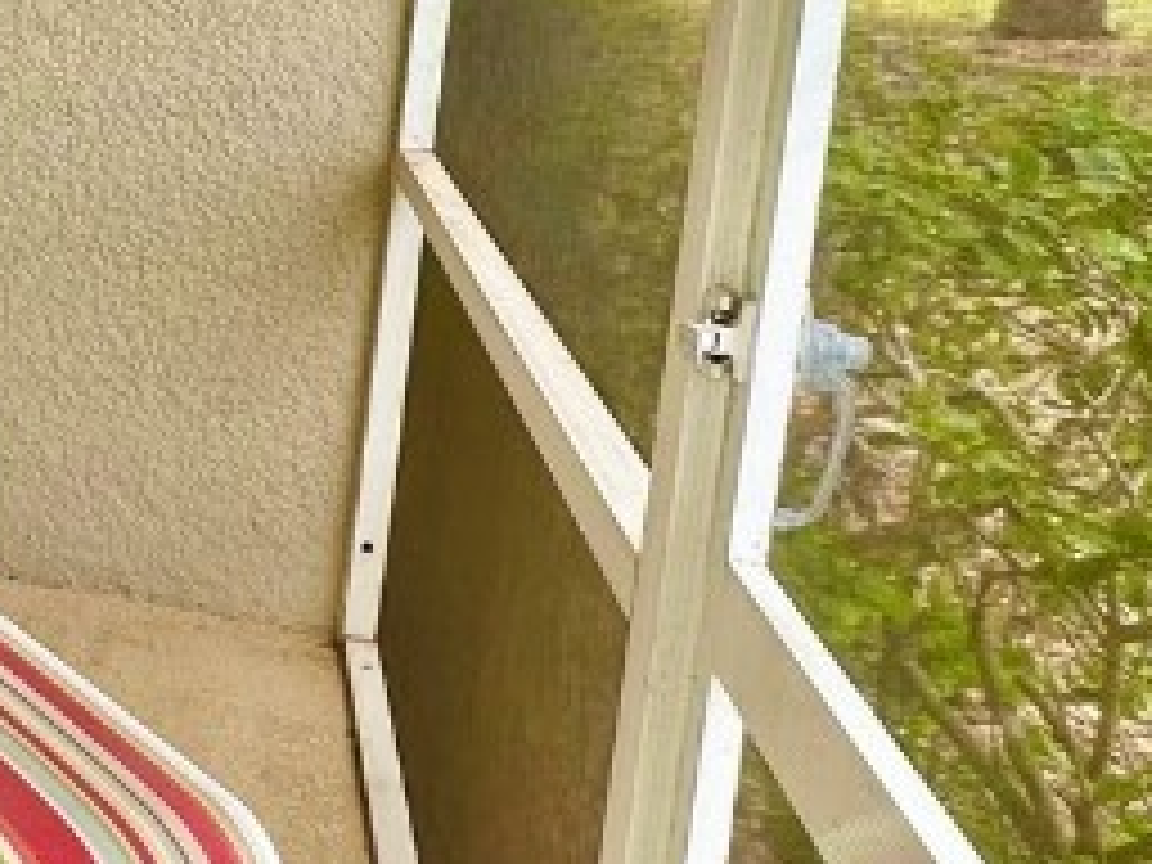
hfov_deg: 26.7
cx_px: -482
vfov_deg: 25.2
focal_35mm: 56
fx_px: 1864
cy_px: 58
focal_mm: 2.22
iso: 40
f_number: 2.2
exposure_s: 1/152
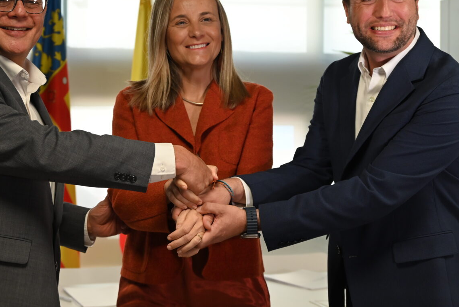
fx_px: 982
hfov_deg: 26.3
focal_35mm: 77
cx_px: 187
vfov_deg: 17.7
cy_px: 108
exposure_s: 1/125
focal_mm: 57
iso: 1250
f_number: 5.6
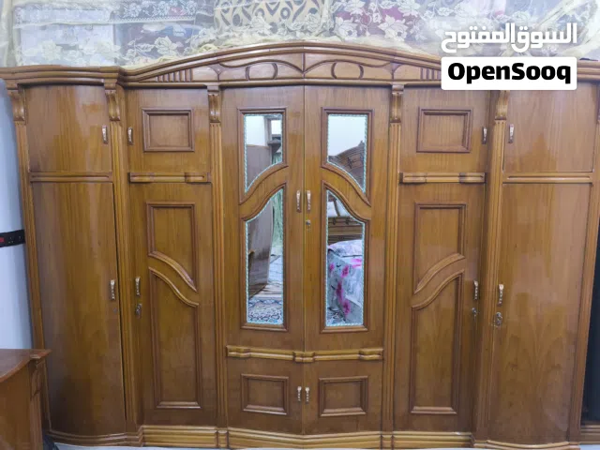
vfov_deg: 58.9
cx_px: 300
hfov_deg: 73.9
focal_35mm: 23
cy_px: 225
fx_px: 399
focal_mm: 6.57
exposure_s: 1/50
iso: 320
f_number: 1.6
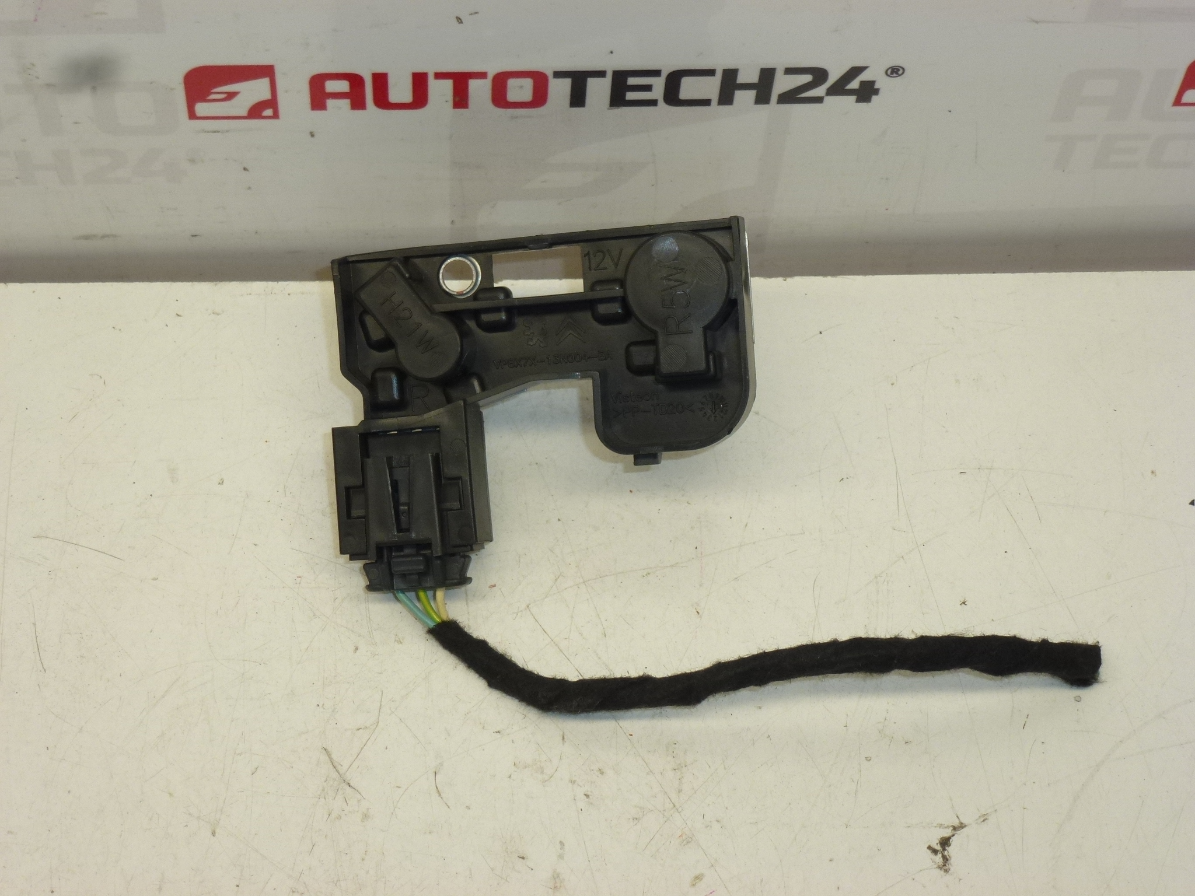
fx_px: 2451
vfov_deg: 20.7
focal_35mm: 71
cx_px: 598
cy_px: 448
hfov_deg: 27.4
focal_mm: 12.7
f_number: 4.7
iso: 125
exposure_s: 1/60
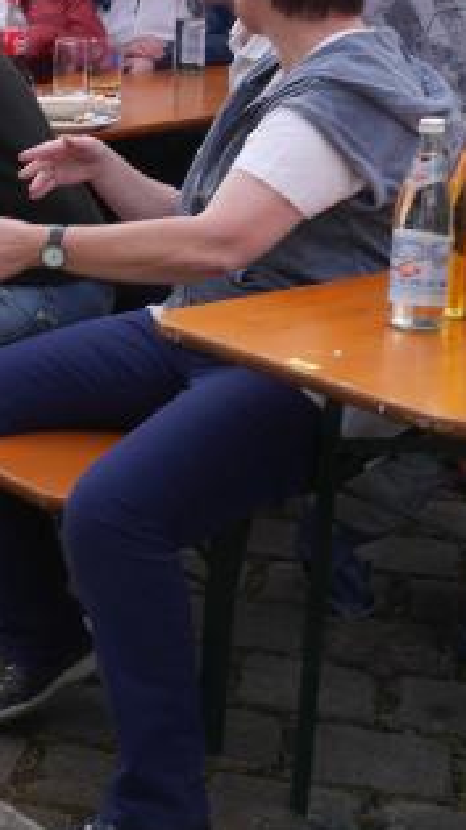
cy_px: 213
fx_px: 1825
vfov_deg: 25.3
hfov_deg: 12.9
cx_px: -427
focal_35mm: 83
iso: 200
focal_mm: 15
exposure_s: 1/125
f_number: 5
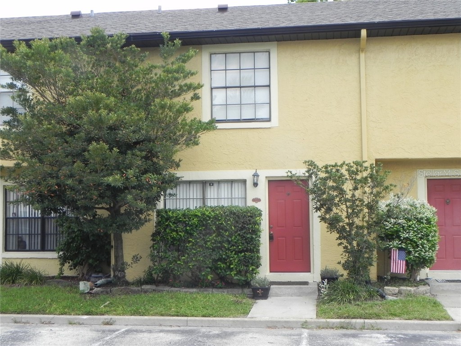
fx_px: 693
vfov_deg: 28.0
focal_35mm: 52
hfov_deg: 36.8
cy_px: 173
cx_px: 230
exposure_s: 1/202
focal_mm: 9.2
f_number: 5.6
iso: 160
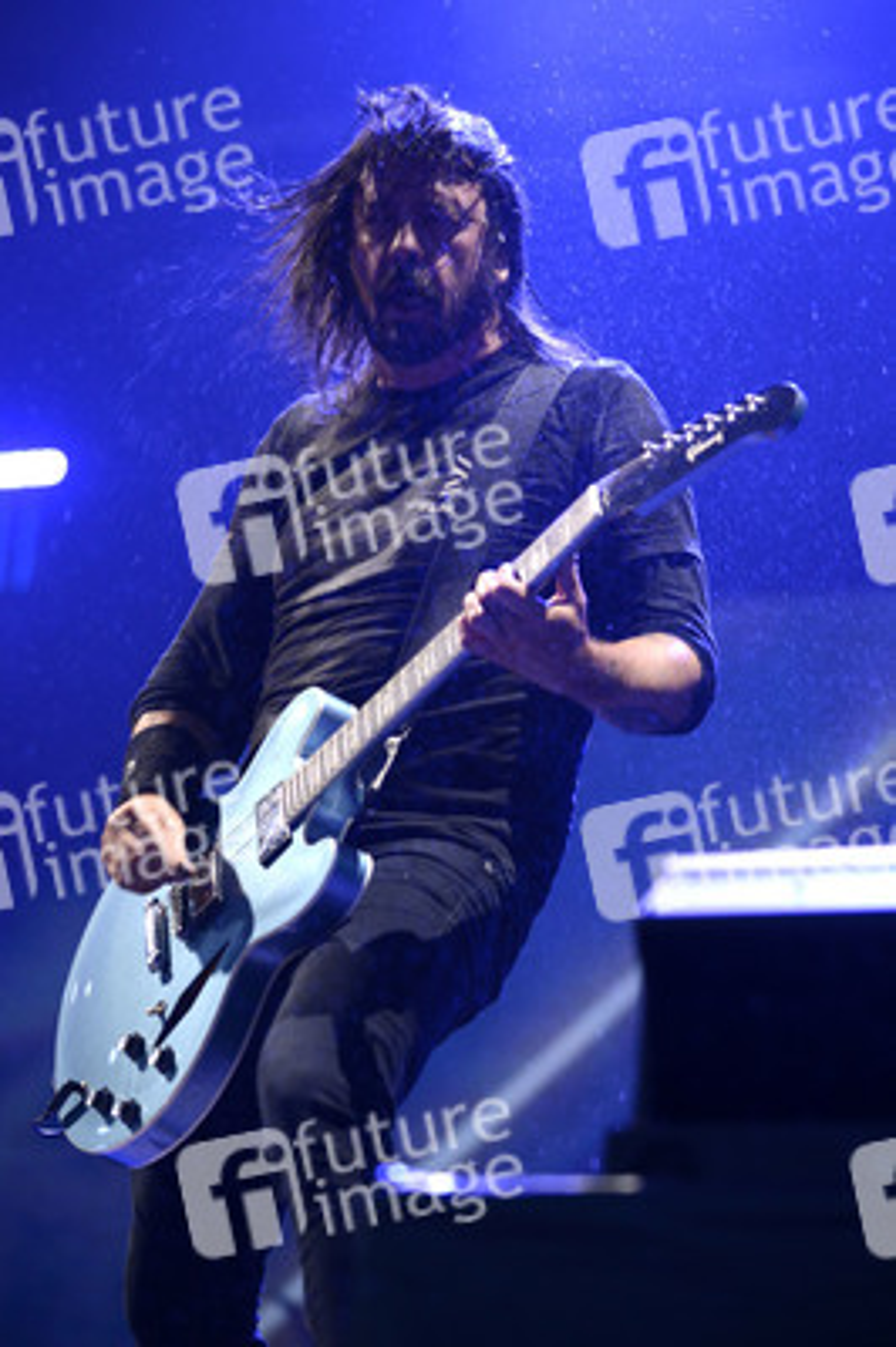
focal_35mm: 105
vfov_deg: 19.5
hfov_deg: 13.0
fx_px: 3926
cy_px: 674
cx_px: 448
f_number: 3.2
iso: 1250
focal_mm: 105
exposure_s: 1/250
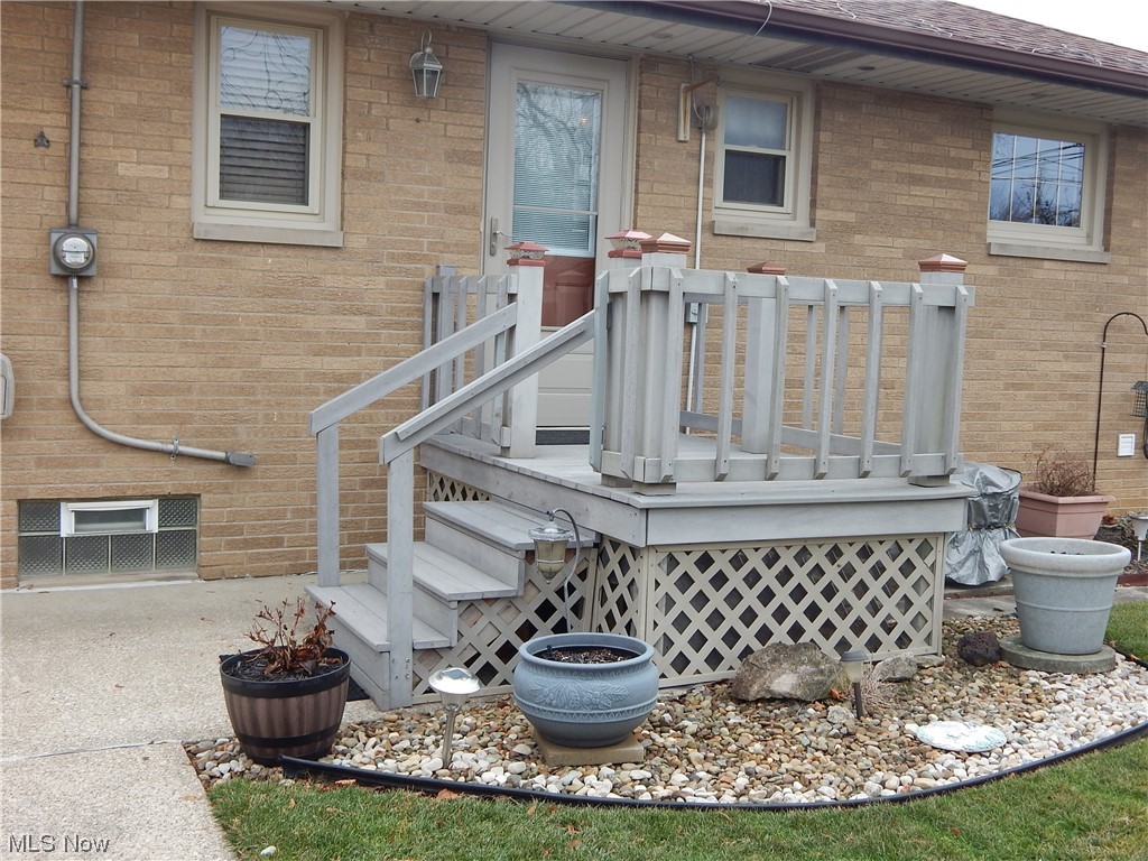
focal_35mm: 38
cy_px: 430
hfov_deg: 49.0
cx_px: 574
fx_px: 1260
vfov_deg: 37.7
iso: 125
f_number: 3.4
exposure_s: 1/125
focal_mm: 6.8
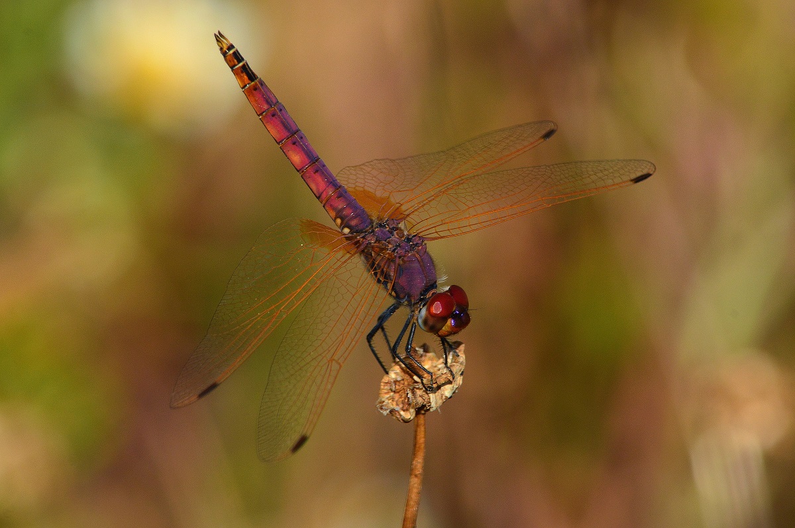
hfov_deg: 4.6
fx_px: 9925
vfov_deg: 3.0
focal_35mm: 450
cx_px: 398
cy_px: 264
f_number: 11
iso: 400
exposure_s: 1/500
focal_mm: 300
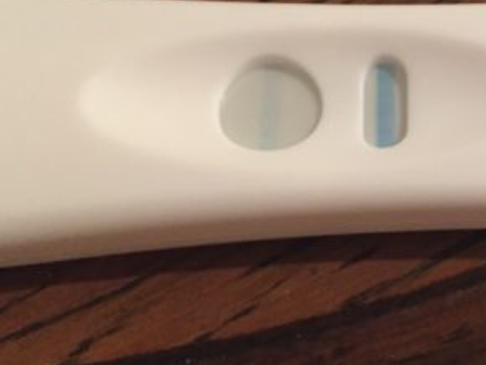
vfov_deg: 20.0
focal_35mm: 72
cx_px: 456
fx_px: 1012
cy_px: 17
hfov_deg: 26.0
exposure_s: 1/15
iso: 250
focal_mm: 4.15
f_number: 2.2
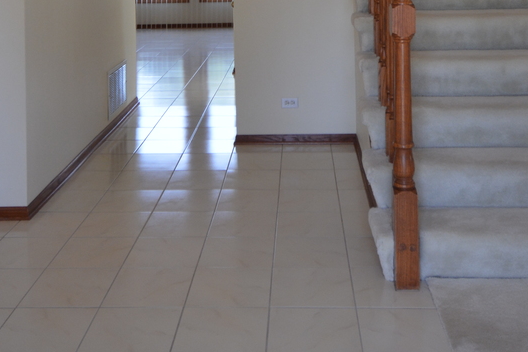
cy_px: -66
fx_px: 675
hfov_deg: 42.7
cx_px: 268
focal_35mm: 46
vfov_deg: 26.2
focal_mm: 10
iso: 400
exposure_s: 1/80
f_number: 4.5
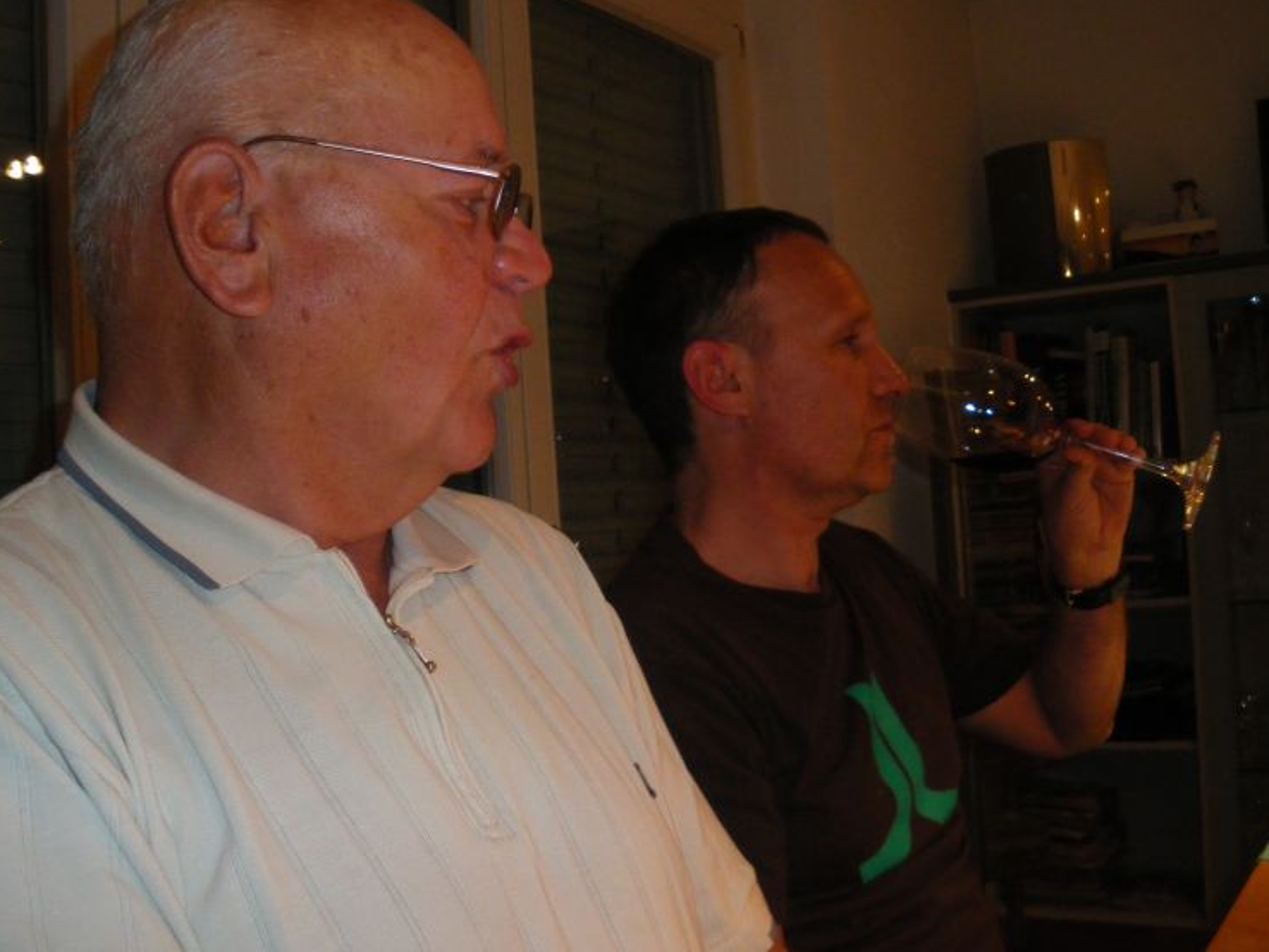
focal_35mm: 39
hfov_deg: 47.8
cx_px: 600
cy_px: 478
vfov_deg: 36.8
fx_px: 1430
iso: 320
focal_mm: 6.3
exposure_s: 1/50
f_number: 3.5
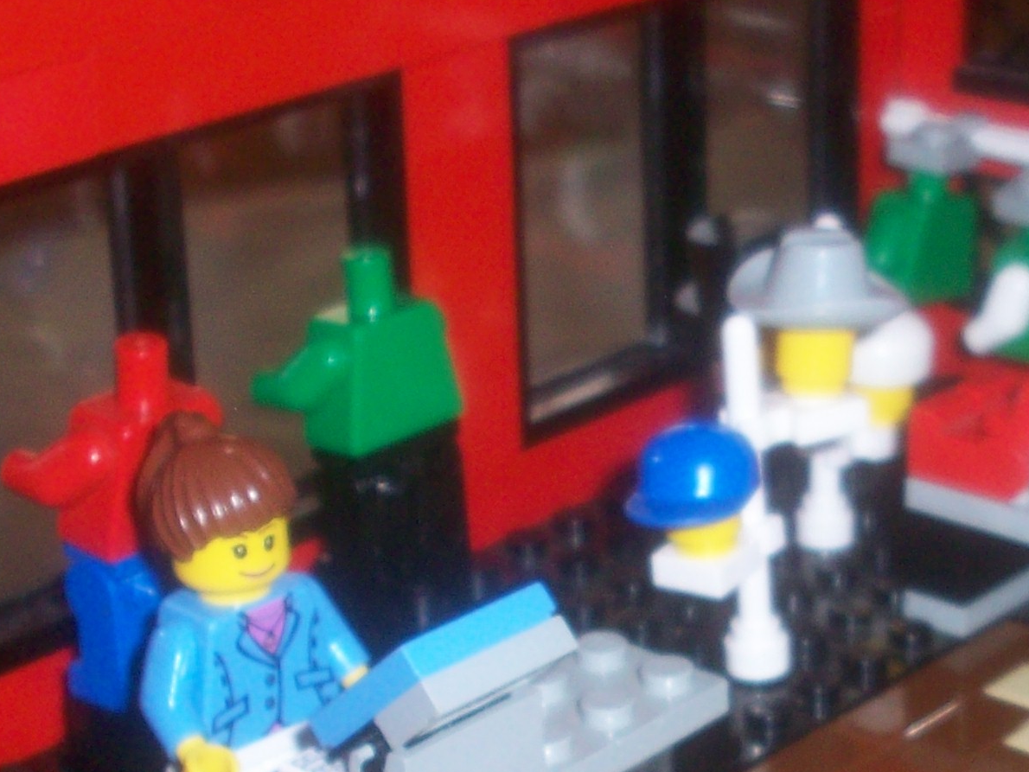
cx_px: 675
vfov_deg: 15.5
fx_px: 2825
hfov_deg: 20.6
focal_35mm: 95
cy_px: 591
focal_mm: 6.2
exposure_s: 1/64
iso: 80
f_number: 2.8
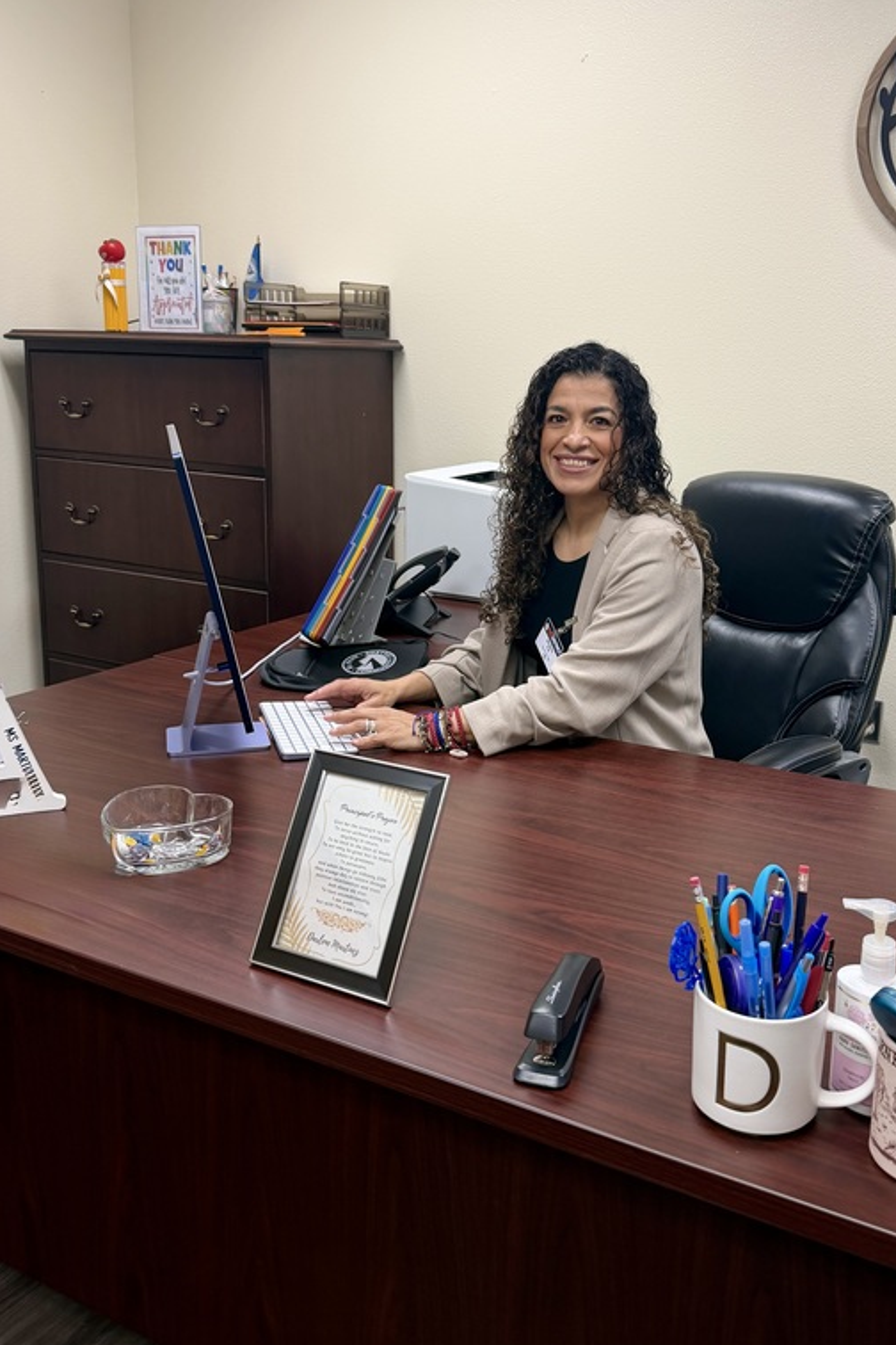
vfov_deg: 57.1
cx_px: 521
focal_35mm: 33
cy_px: 610
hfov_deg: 39.9
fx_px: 1232
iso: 160
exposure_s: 1/60
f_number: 1.78
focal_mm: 6.76
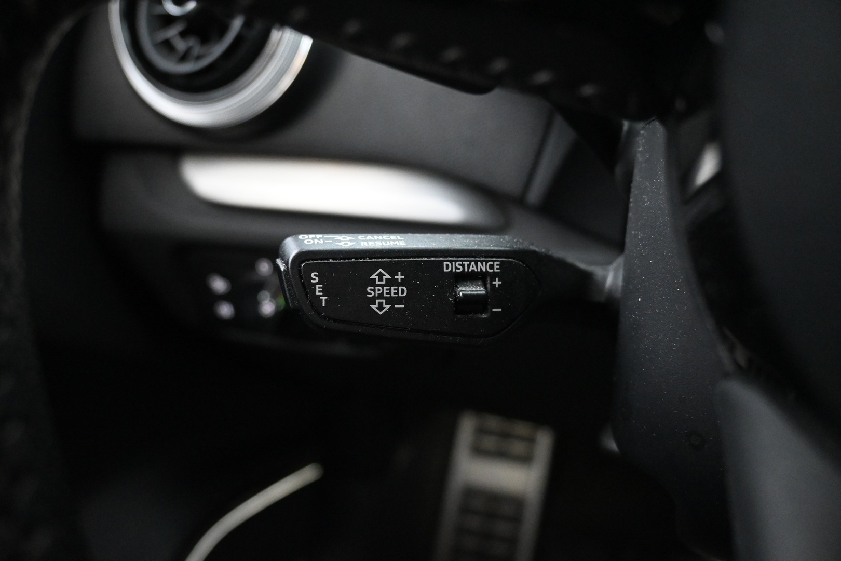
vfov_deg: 43.6
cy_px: 280
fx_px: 701
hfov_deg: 61.9
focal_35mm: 30
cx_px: 420
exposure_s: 1/30
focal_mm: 20
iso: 5600
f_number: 3.8
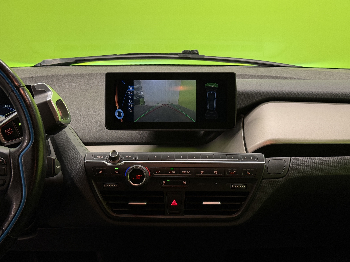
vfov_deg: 30.3
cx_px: 175
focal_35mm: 48
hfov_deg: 39.7
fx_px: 485
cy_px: 131
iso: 125
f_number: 1.78
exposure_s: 1/50
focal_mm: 6.76
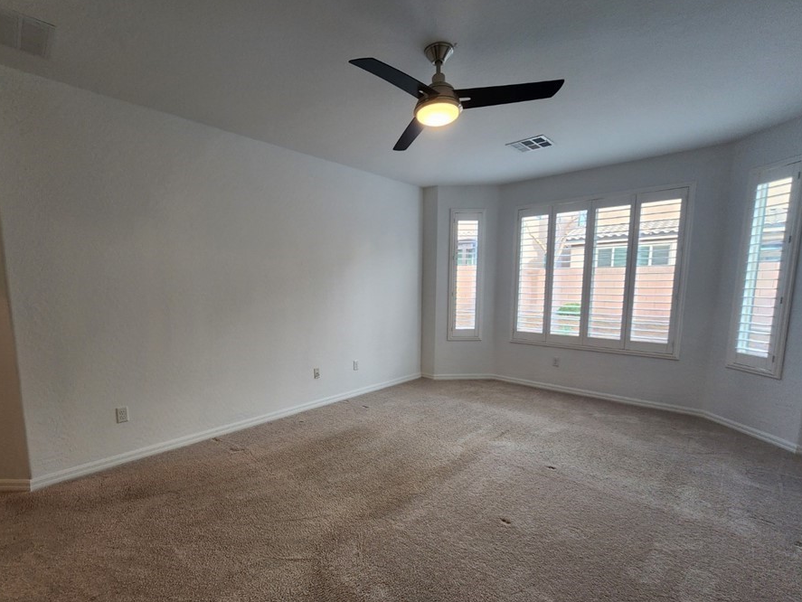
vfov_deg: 81.5
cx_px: 366
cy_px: 336
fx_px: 348
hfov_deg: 97.9
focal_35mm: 15
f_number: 2.2
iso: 100
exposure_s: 1/60
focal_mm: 2.2
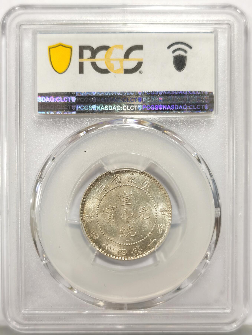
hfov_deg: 27.1
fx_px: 522
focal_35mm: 54
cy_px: 168
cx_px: 126
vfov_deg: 35.5
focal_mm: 5.56
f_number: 16
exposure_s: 1/100
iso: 100
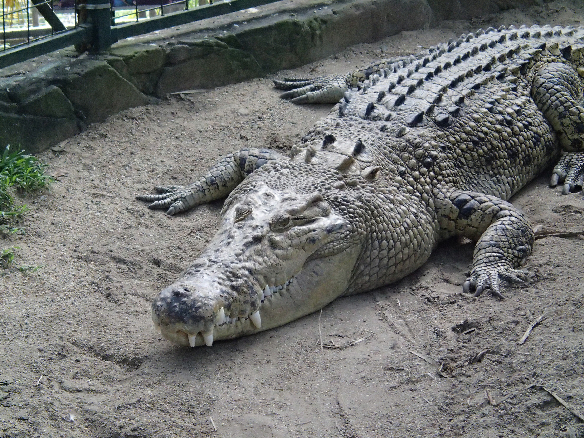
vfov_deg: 8.7
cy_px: 219
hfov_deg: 11.6
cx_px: 292
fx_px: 2868
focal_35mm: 170
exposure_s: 1/250
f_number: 4.9
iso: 1000
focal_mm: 30.6
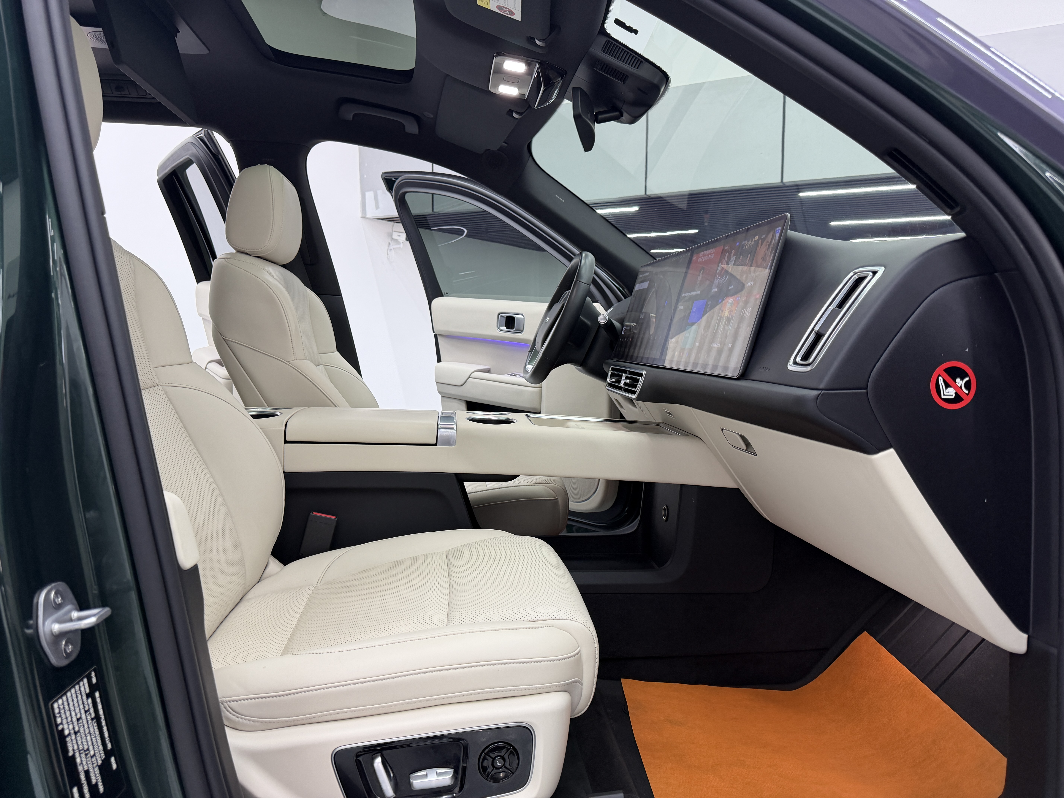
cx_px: 532
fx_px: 738
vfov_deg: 56.8
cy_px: 399
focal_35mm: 24
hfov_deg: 71.6
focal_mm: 6.76
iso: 200
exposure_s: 1/51
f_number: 1.78
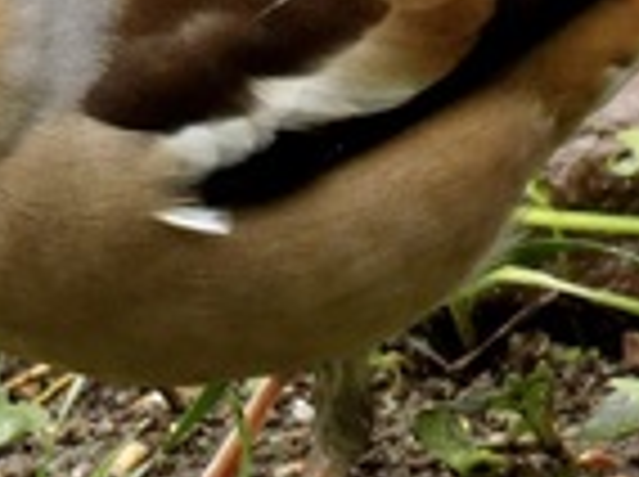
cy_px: 380
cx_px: 54
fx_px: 35014
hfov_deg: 1.0
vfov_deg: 0.8
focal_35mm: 1900
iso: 280
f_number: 5.9
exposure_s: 1/125
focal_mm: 104
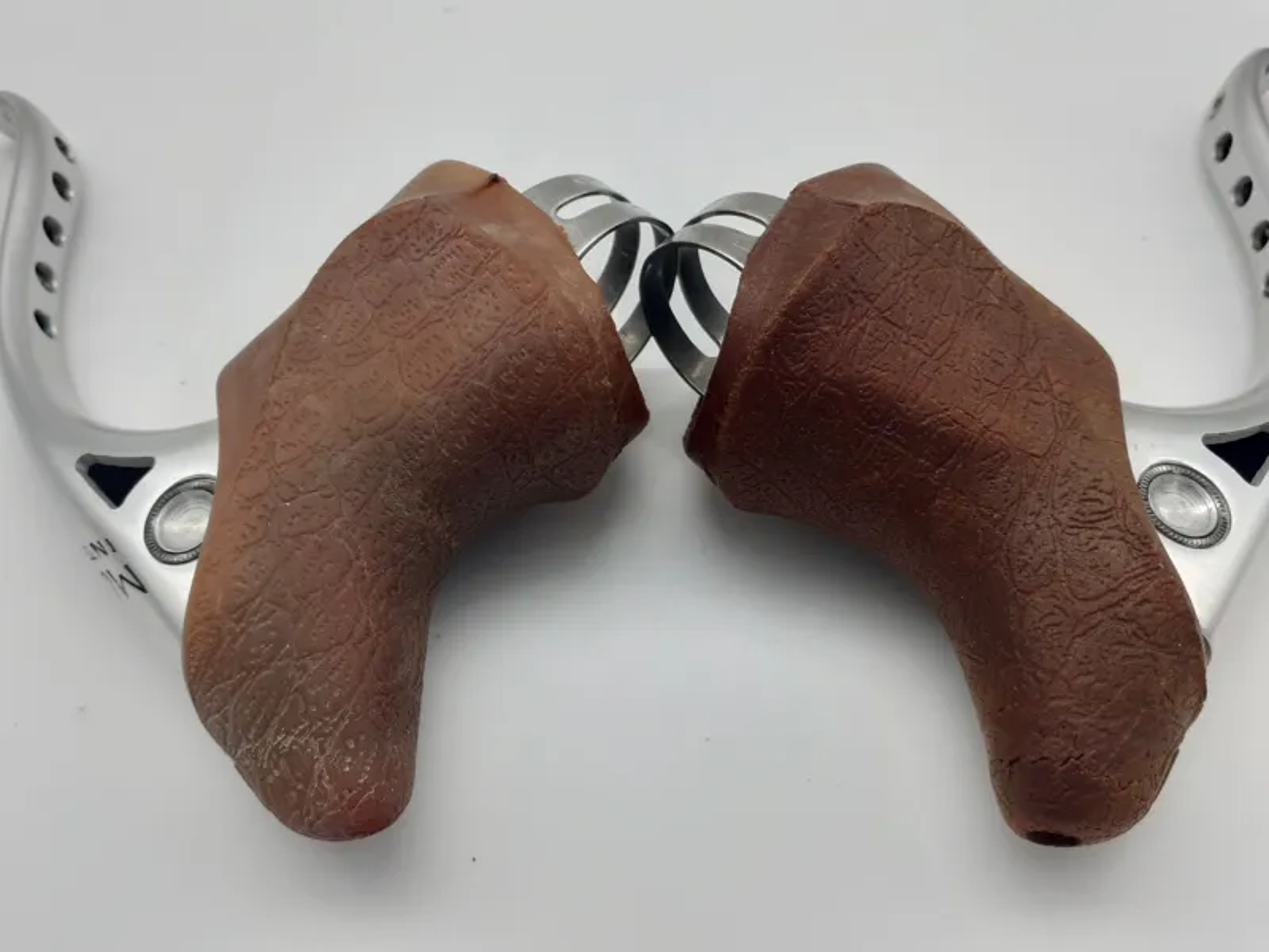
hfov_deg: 65.3
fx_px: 990
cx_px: 634
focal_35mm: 27
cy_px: 476
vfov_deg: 51.4
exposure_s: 1/182
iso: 40
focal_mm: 3.6
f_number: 1.9
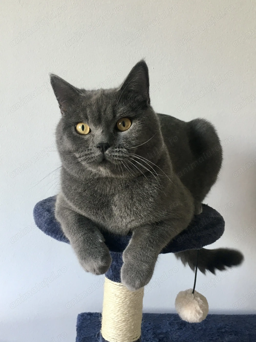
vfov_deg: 61.7
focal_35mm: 29
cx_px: 128
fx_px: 286
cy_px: 171
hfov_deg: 48.2
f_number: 2.2
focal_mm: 4.15
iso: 80
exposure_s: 1/33
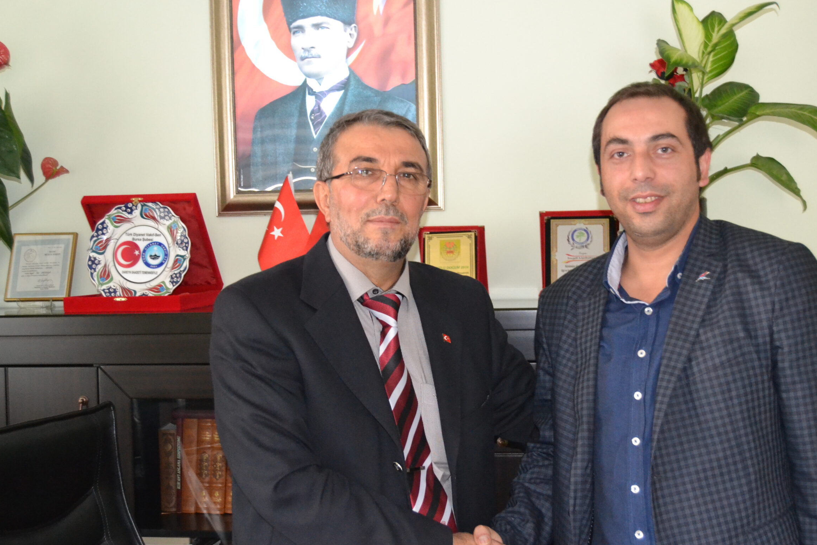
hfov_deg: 38.5
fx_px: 1170
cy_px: 282
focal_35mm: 52
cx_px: 429
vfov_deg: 26.2
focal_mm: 31
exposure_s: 1/60
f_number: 4.2
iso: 3200
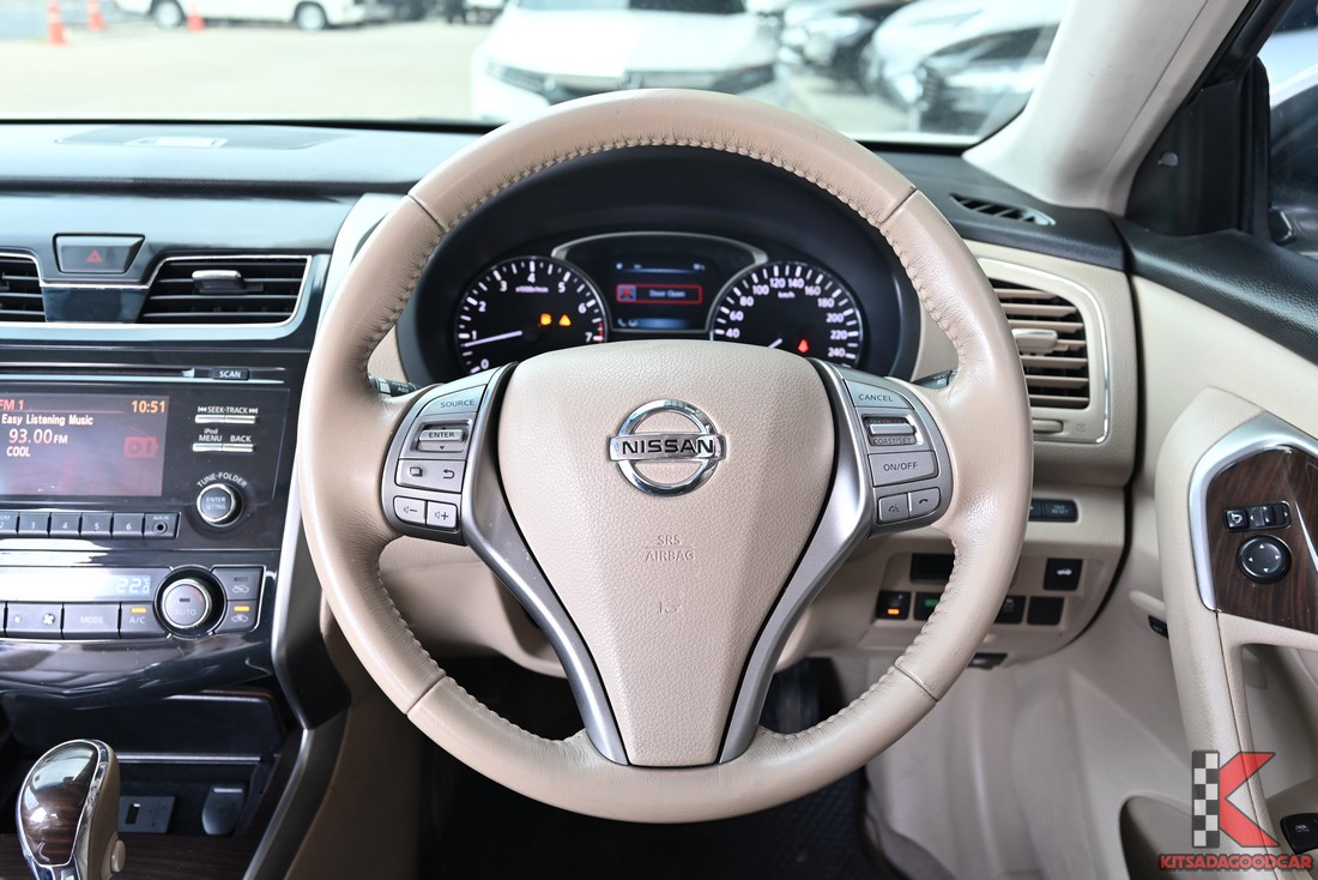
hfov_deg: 59.5
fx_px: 1153
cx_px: 659
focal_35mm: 32
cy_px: 440
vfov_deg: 41.7
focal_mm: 31.5
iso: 560
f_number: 5.6
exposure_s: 1/30
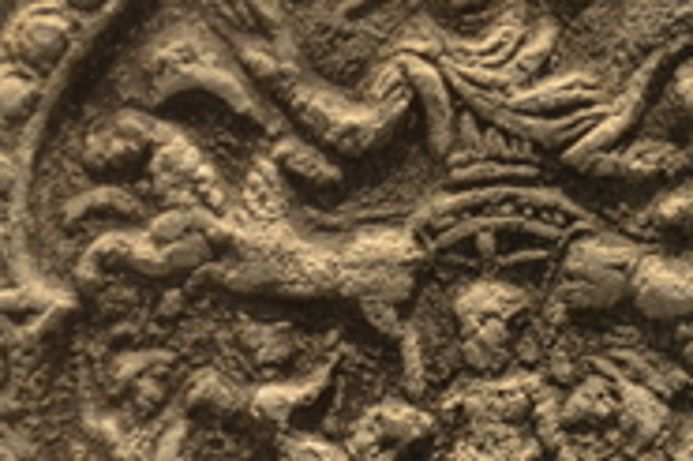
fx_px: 20579
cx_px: 450
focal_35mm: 1070
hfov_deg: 1.9
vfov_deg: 1.3
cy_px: 332
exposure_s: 1/40
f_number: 6.3
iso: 1000
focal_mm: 300
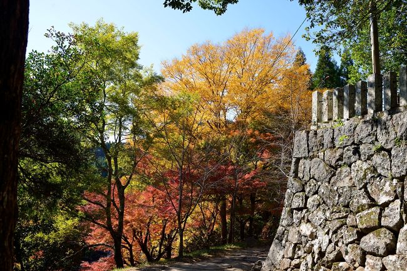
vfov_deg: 41.1
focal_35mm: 32
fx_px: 362
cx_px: 204
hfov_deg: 58.7
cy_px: 136
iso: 100
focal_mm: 32
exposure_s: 1/160
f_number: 6.3
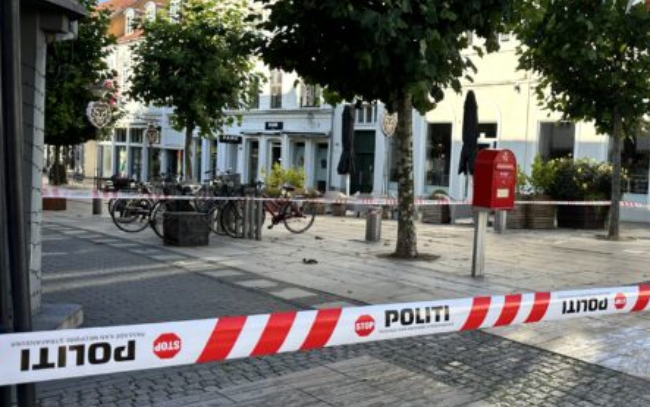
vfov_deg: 32.0
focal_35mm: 40
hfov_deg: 47.8
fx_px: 709
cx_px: 472
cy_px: 206
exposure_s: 1/1083
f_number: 1.78
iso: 80
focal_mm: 6.86
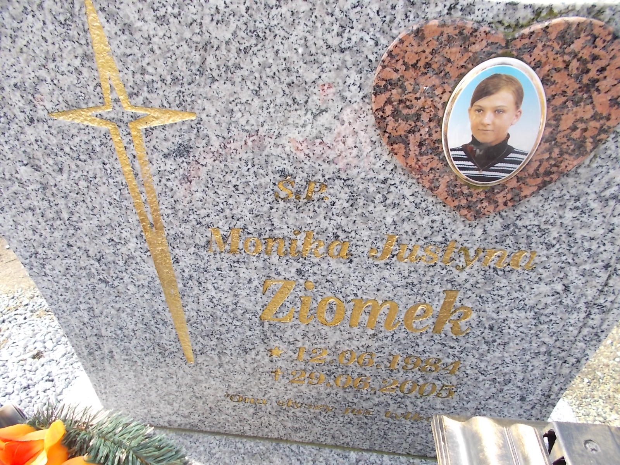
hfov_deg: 67.3
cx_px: 310
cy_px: 232
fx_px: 466
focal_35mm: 26
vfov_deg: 53.1
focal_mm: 4.6
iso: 80
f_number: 3.2
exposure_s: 1/160
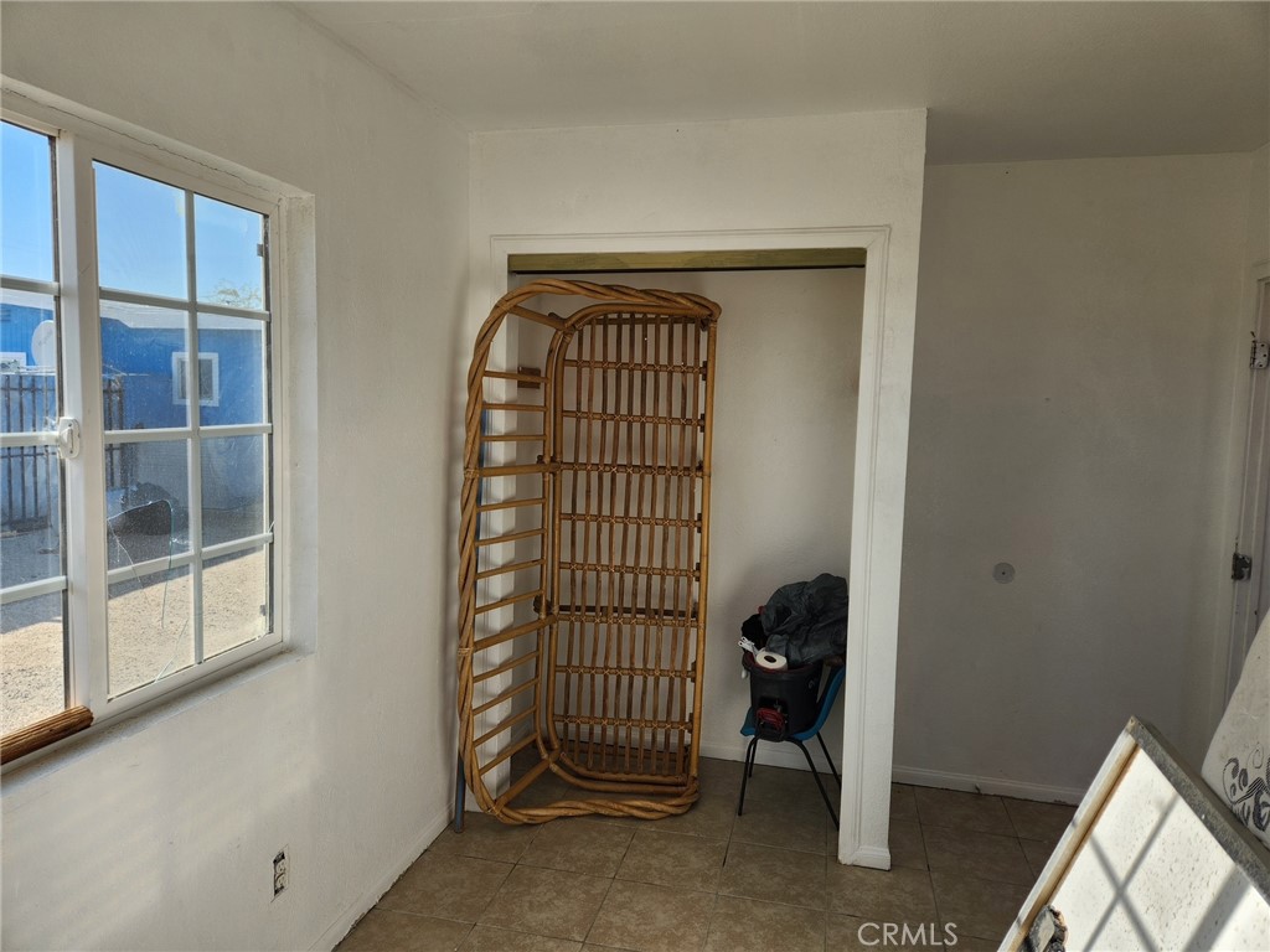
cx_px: 635
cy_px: 476
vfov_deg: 58.9
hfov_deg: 73.9
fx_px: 844
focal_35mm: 23
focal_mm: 5.4
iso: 20
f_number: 1.8
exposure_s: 1/477
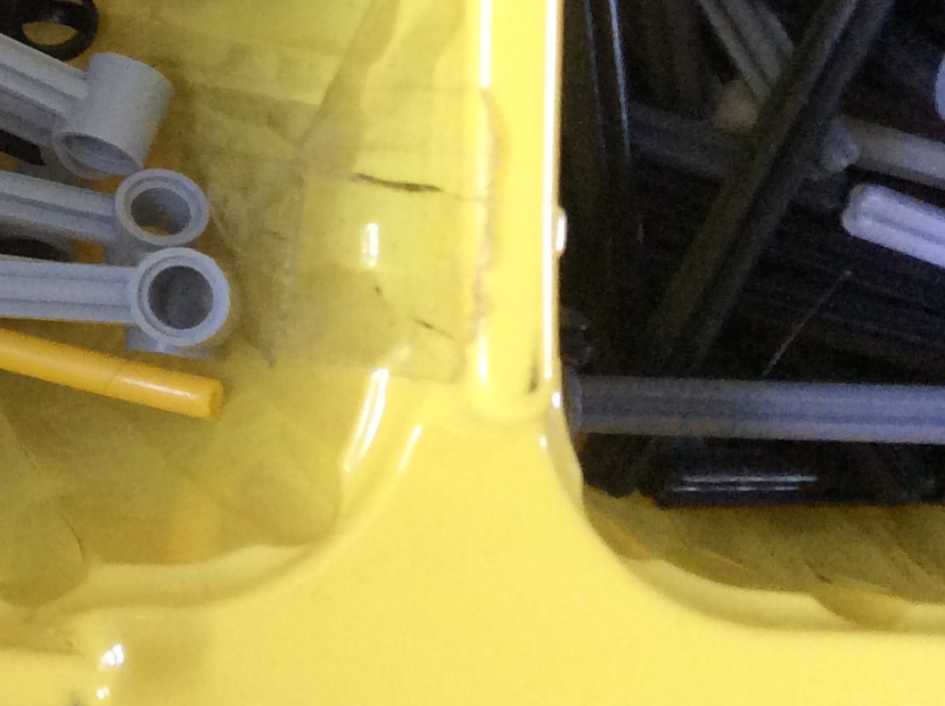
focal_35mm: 103
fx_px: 2808
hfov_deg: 17.1
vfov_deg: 14.0
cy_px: -80
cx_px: -502
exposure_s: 1/24
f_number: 2.4
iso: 160
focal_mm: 3.3
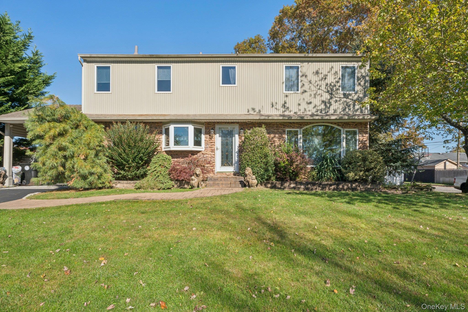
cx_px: 234
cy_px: 156
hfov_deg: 90.3
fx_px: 233
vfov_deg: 67.7
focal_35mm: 18
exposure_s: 1/250
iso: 400
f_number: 18
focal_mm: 17.9
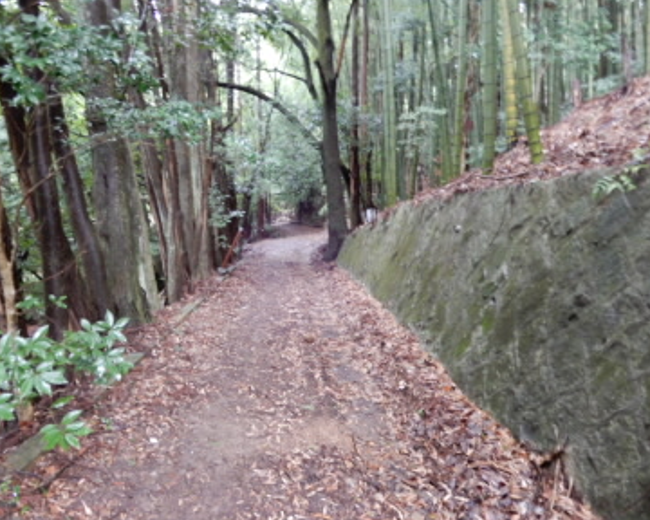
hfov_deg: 65.9
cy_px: 262
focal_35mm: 26
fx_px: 500
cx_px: 294
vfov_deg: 54.9
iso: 450
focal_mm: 4.3
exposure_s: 1/8
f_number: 3.4
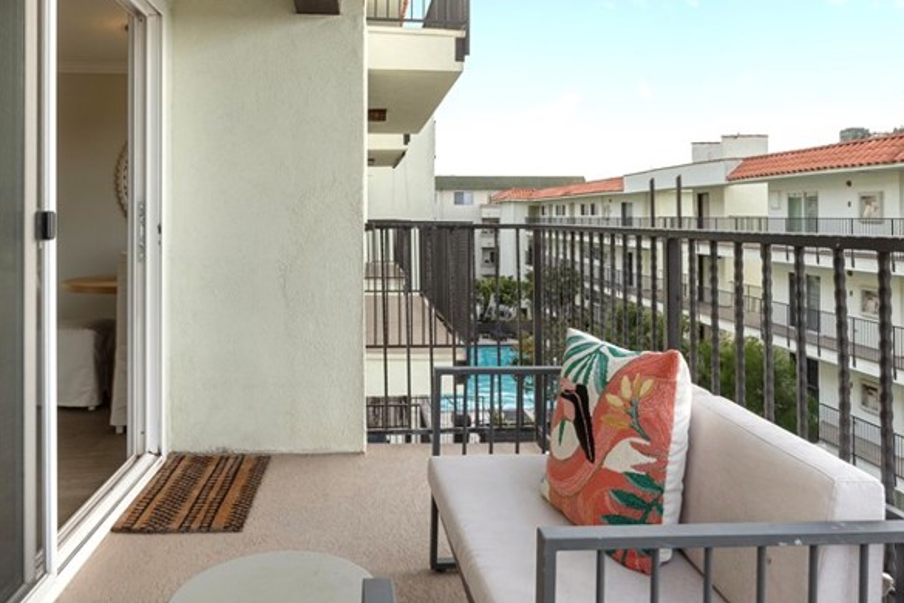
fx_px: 703
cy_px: 210
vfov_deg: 45.8
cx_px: 411
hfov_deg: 65.3
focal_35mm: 28
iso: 1600
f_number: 20
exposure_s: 1/30
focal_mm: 16
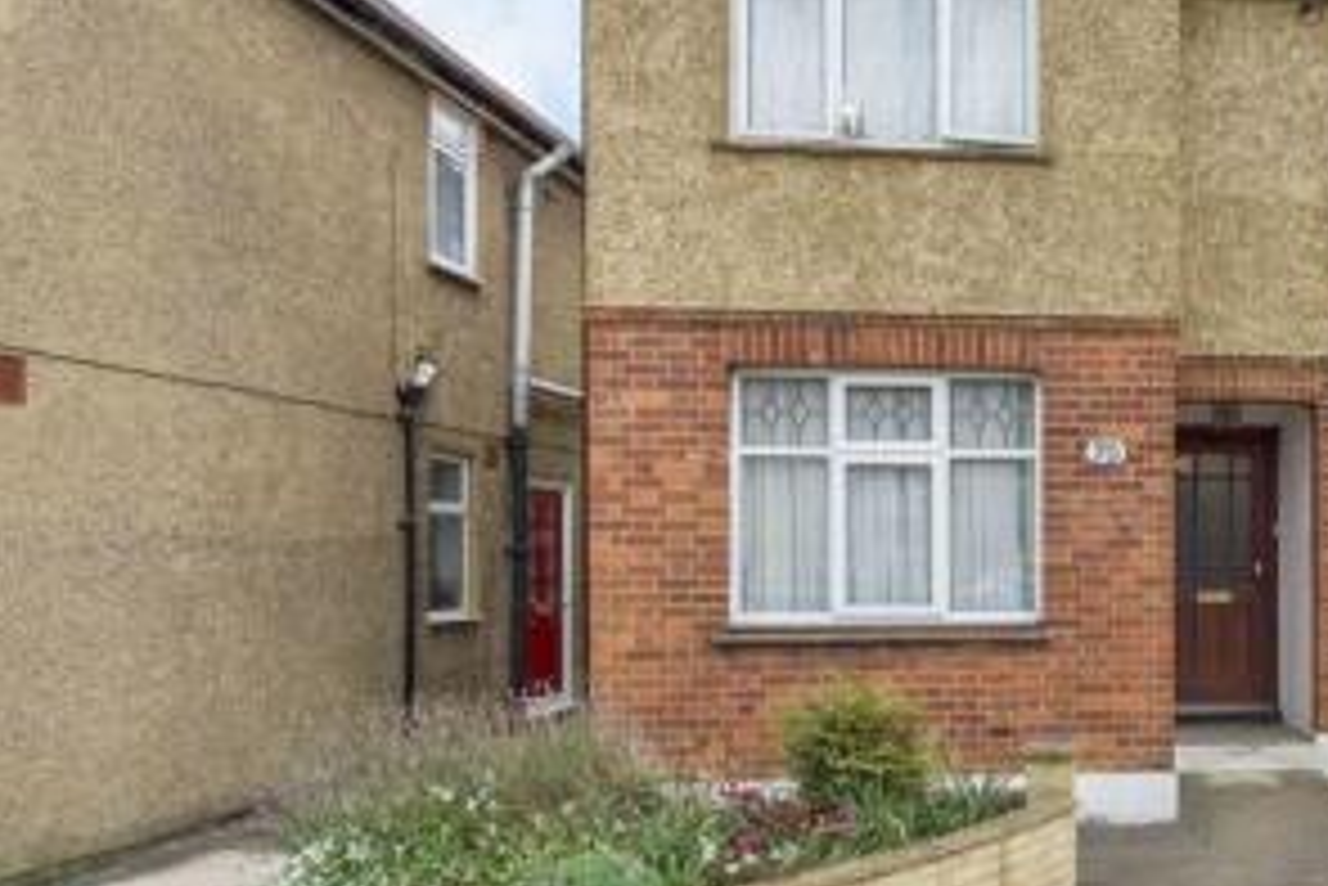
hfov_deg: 51.5
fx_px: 1144
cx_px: 1247
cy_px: 542
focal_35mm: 31
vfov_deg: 42.1
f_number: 9
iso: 320
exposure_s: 1/250
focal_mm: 14
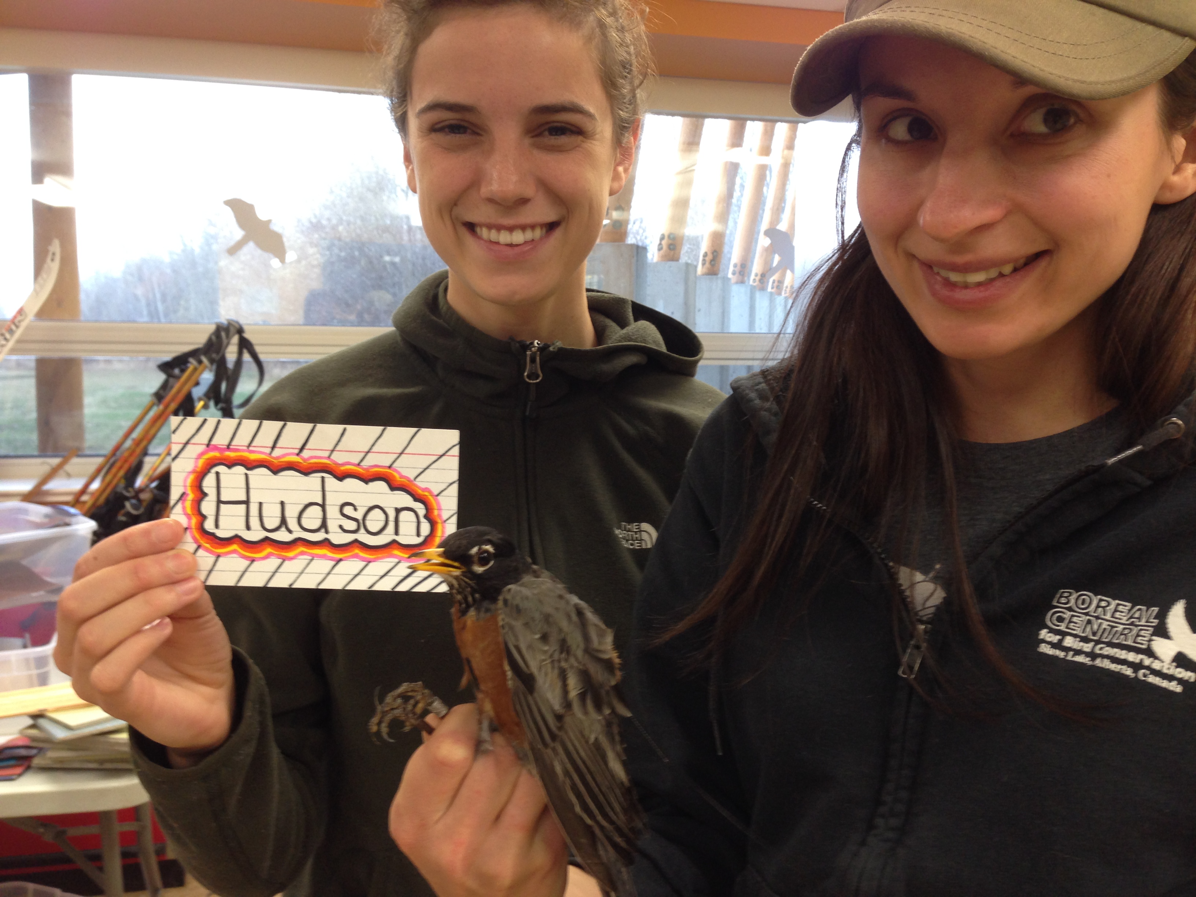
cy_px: 448
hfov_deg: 55.4
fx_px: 1140
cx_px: 598
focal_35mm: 33
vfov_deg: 42.9
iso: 80
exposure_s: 1/20
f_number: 2.4
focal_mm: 4.12
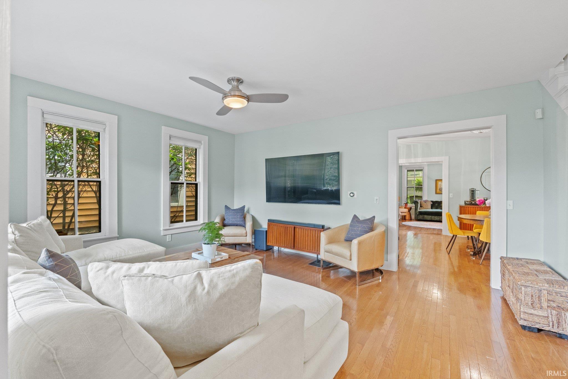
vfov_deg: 77.3
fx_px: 237
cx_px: 284
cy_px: 190
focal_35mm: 15
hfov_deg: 100.4
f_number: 4
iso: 800
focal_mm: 10
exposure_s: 1/3
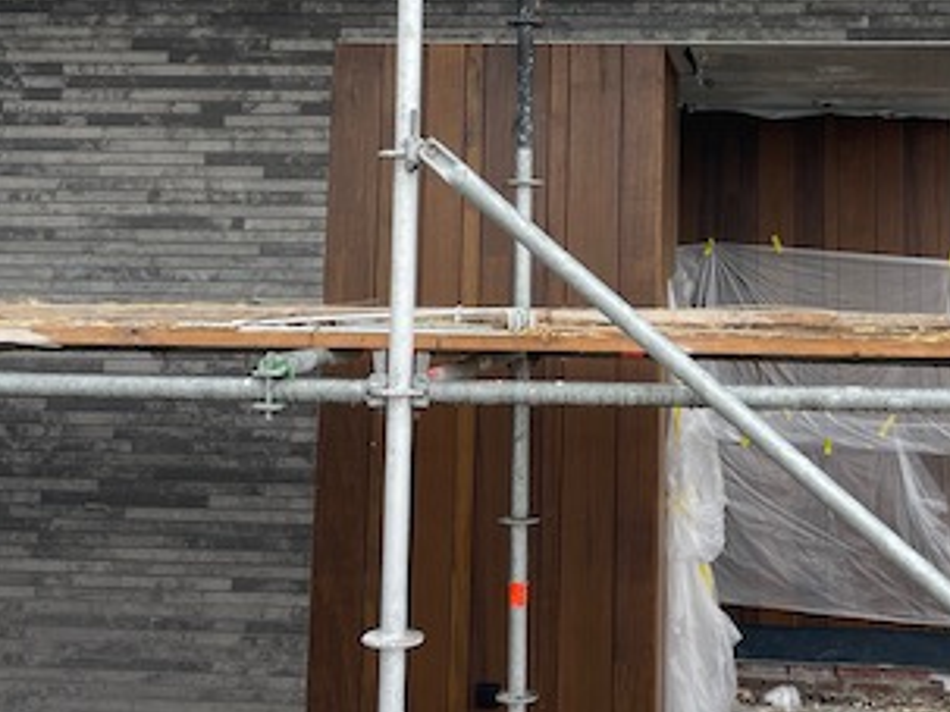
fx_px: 1509
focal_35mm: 55
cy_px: 113
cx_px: 636
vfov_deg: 25.9
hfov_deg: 34.6
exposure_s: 1/282
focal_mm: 4.2
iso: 32
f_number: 1.6
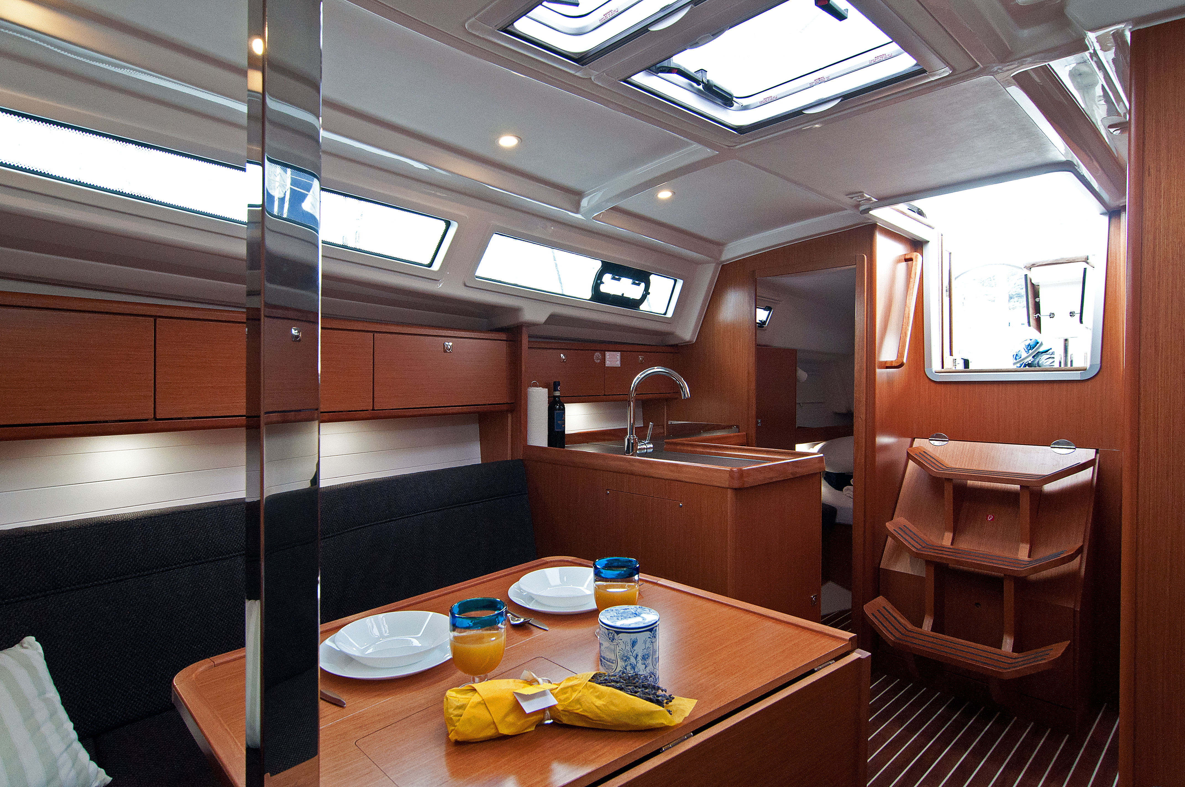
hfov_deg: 90.1
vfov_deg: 67.2
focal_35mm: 18
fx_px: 592
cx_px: 592
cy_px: 394
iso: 1000
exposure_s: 1/100
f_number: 6.3
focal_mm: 12
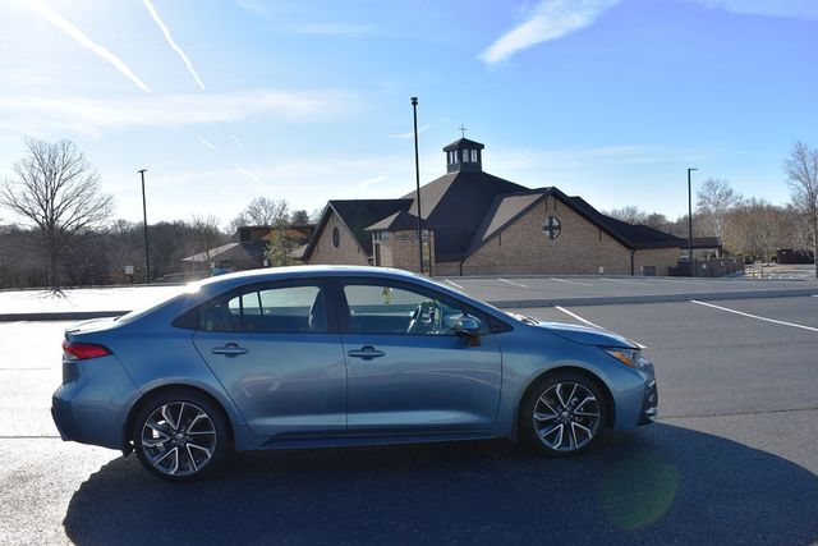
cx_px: 409
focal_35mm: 30
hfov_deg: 61.9
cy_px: 273
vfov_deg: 43.6
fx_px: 682
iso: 100
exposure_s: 1/250
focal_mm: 20
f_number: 8
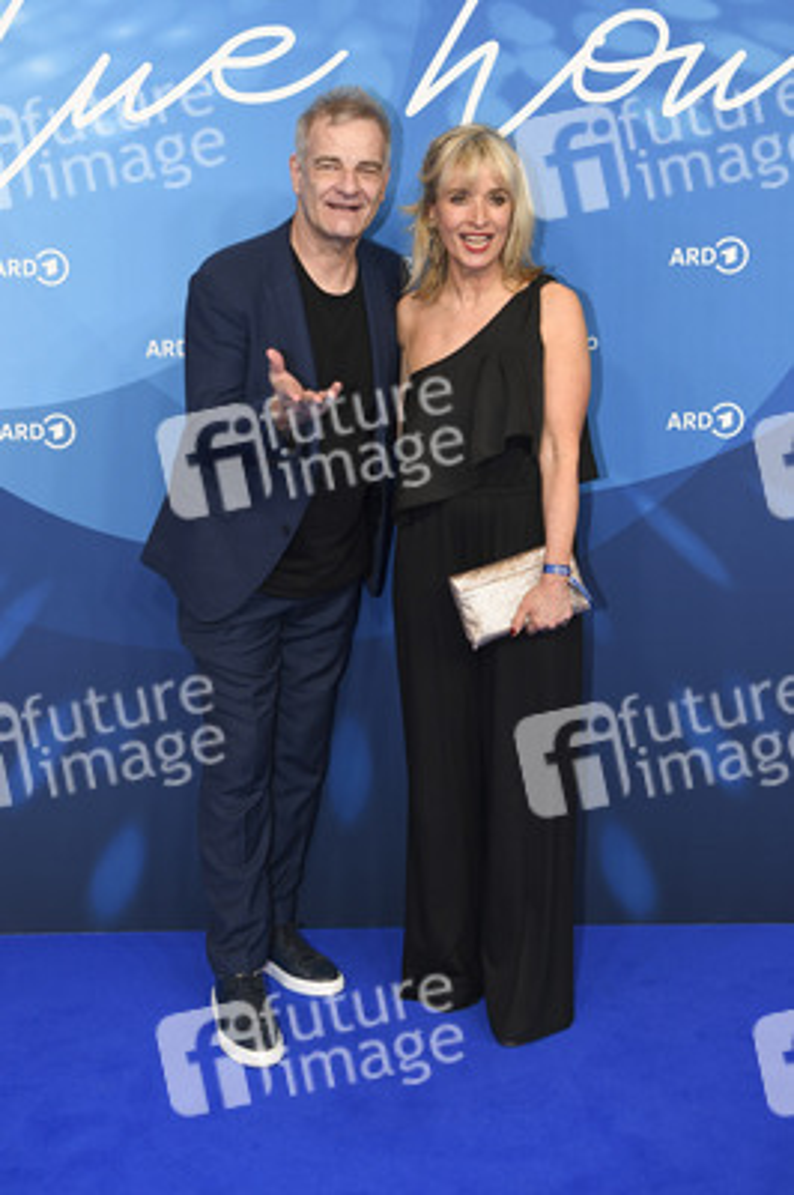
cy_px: 598
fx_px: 1326
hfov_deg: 33.3
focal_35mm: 40
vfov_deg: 48.5
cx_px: 397
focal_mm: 40
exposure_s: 1/250
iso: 800
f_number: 4.5
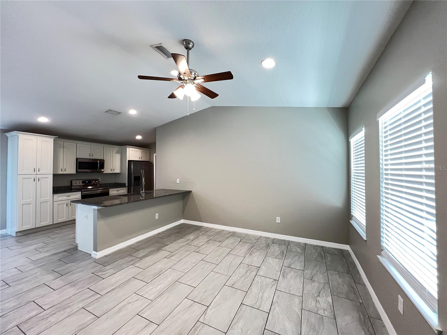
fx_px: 168
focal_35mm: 13
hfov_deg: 106.2
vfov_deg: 89.9
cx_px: 224
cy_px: 168
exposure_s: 1/60
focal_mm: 1.57
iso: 400
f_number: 1.8
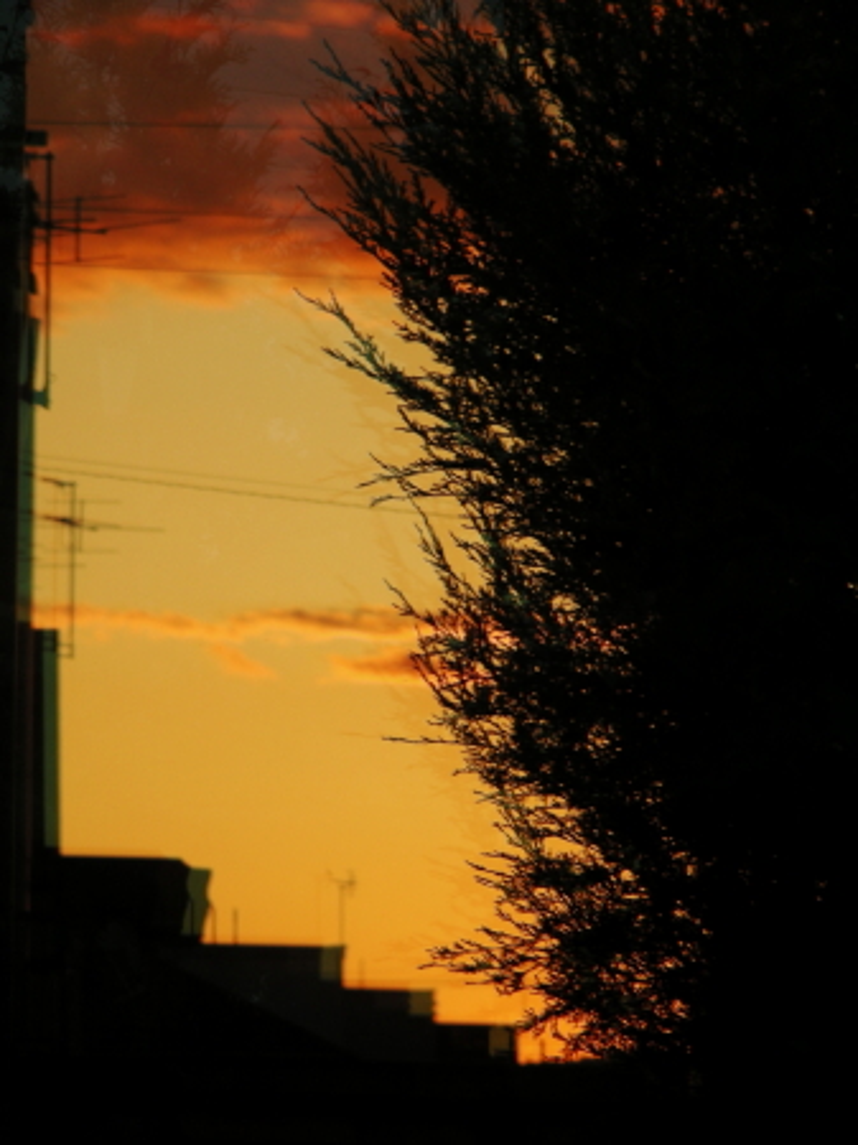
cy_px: 572
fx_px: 6484
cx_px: 429
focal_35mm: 196
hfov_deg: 7.6
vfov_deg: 10.1
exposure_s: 1/125
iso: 50
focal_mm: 32.7
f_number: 3.5
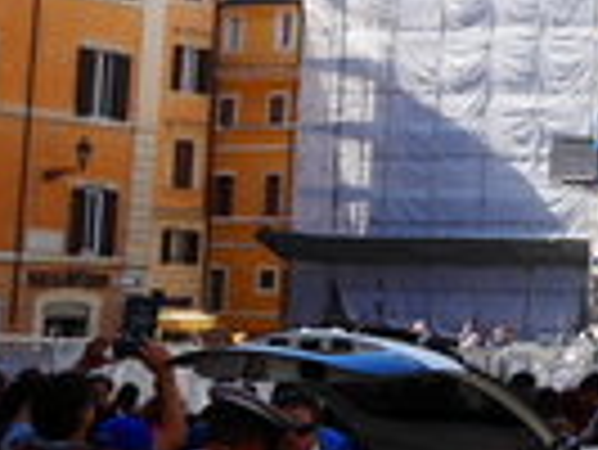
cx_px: 1147
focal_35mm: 117
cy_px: 106
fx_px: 2023
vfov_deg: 12.6
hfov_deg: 14.4
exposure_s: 1/320
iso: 200
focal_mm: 13
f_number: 6.3
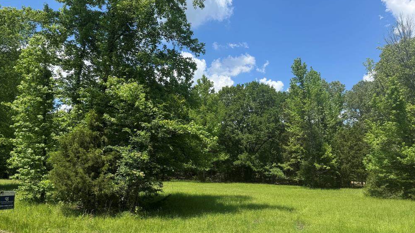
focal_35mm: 27
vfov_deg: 42.8
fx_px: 297
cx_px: 205
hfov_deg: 69.9
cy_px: 134
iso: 80
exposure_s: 1/2710
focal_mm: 6.76
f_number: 1.78
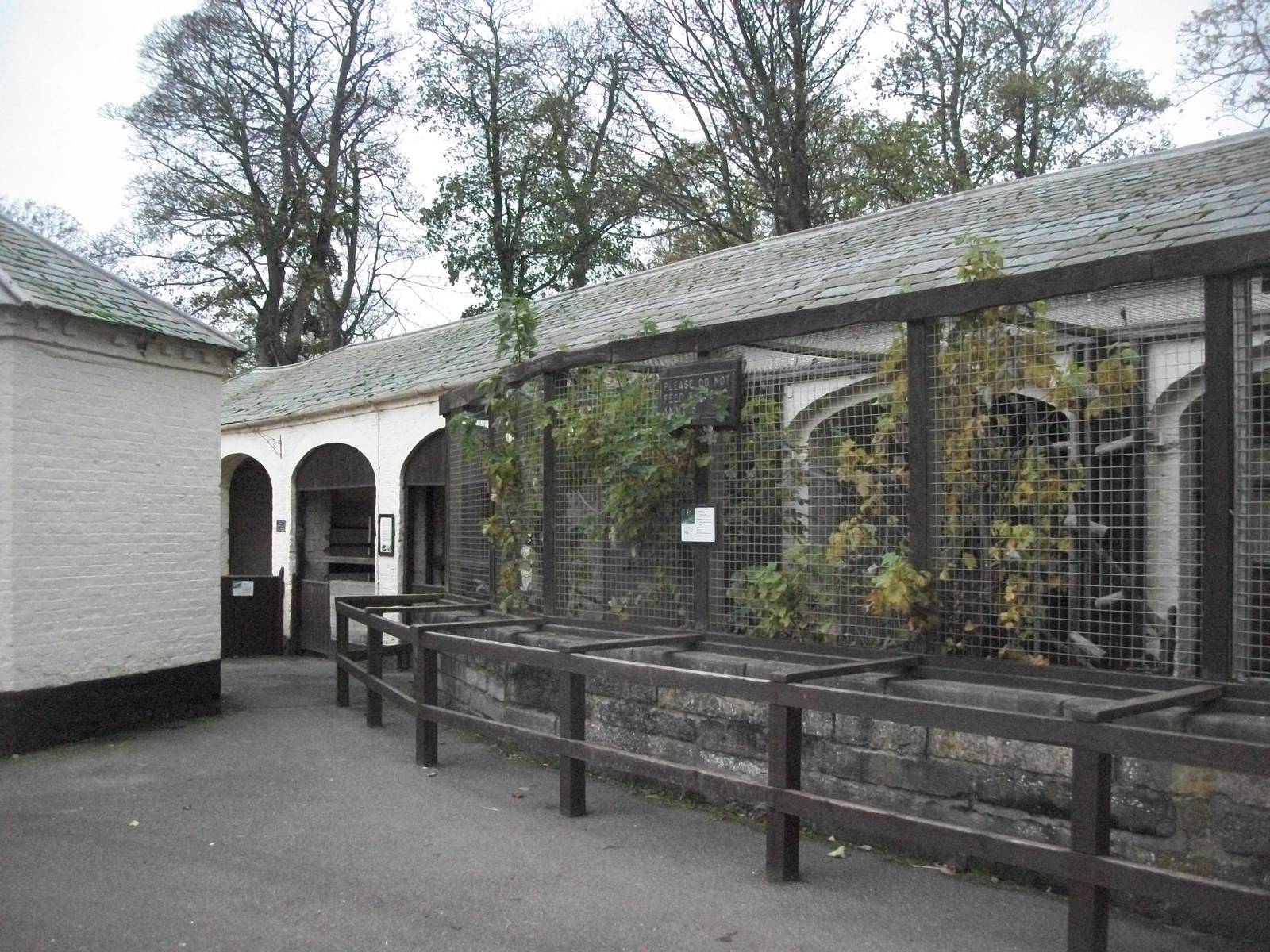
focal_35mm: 32
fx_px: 1174
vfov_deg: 44.2
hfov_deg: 56.8
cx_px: 635
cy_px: 476
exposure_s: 1/500
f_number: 2.9
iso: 716
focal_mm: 5.7
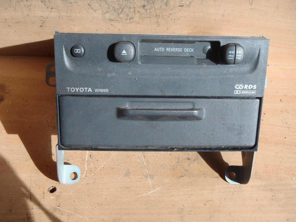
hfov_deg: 49.0
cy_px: 111
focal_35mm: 38
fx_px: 325
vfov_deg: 37.7
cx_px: 148
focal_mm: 6.83
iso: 80
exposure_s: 1/200
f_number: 4.6
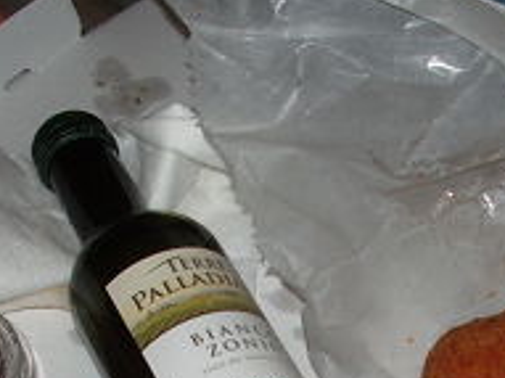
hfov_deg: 16.4
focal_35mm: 119
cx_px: 428
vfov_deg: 11.9
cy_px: 551
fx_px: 1735
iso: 50
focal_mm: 5.8
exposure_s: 1/40
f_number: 2.6
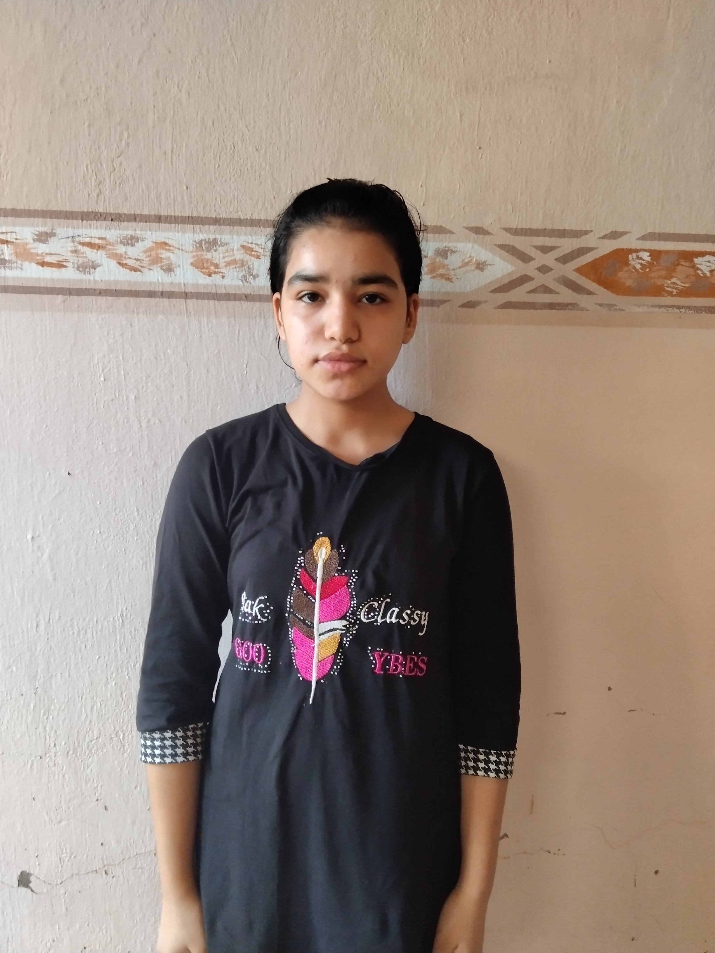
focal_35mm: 26
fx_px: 716
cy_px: 476
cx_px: 358
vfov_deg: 67.3
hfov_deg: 53.1
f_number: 2
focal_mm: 2.78
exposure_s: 1/50
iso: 255
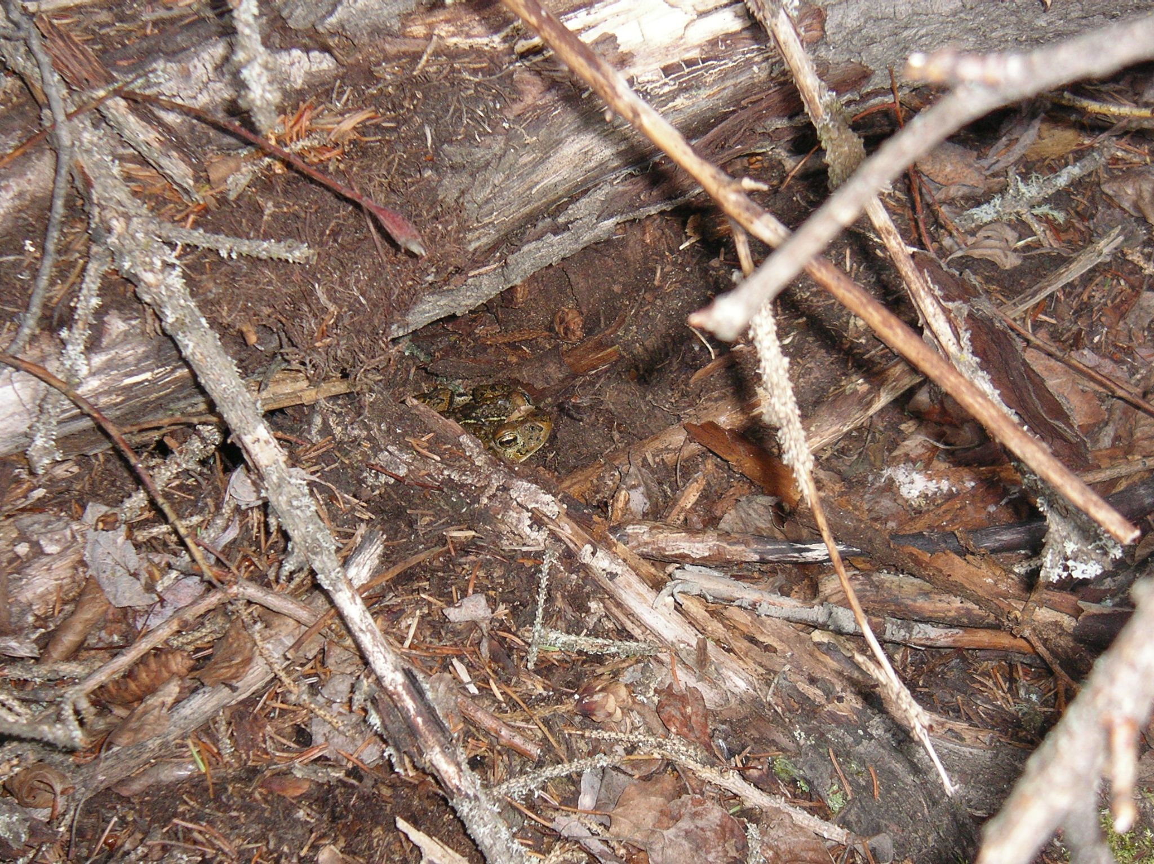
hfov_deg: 18.9
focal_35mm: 104
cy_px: 432
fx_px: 3464
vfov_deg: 14.2
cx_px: 577
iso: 100
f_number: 3.9
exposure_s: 1/125
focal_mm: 16
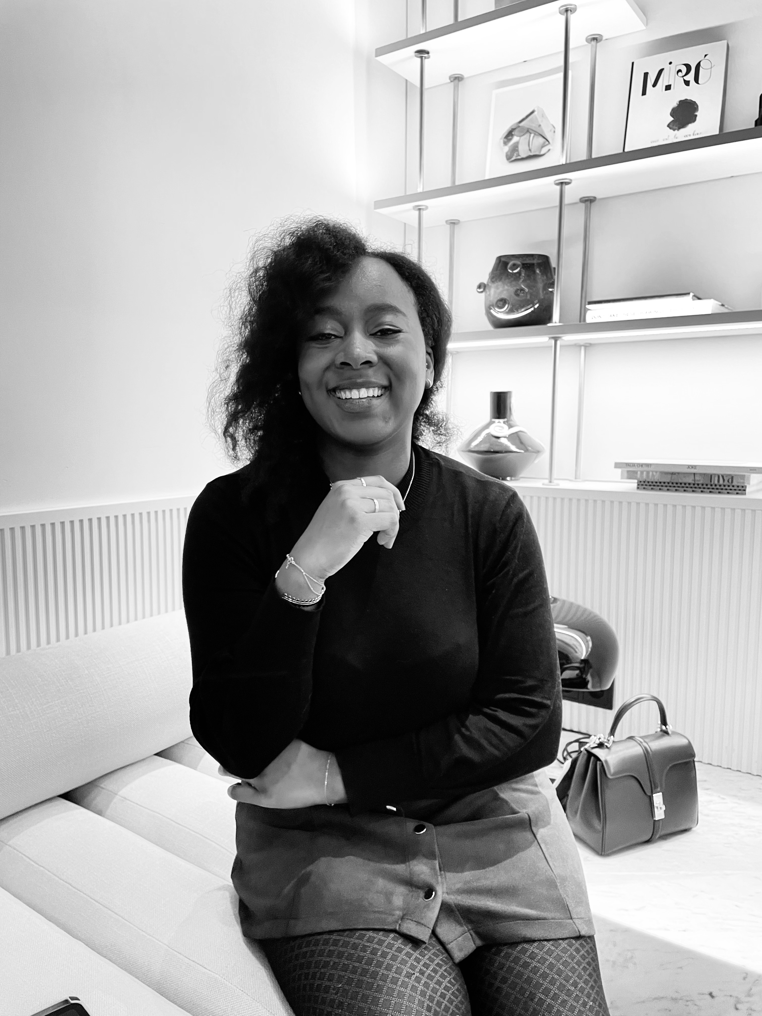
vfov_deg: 67.3
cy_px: 508
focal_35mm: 26
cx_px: 381
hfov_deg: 53.1
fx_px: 763
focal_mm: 4.2
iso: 160
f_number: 1.6
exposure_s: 1/49
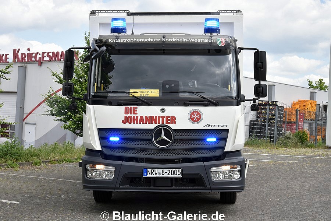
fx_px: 533
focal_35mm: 58
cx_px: 166
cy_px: 110
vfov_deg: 23.4
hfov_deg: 34.5
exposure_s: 1/60
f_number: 22
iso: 400
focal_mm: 58
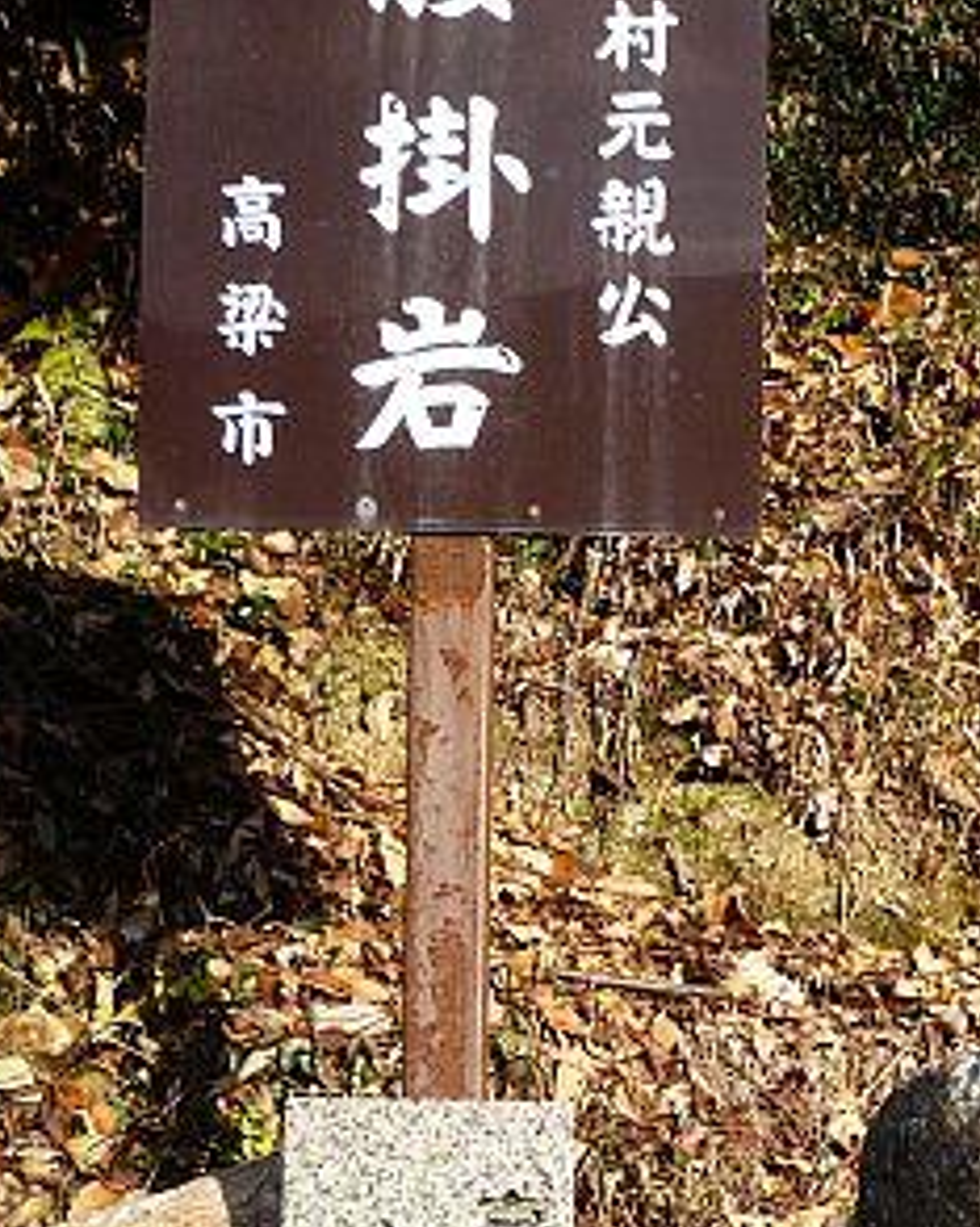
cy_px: 963
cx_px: 875
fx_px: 2323
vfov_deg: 29.0
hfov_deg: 23.2
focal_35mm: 64
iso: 100
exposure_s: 1/320
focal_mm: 5.2
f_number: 4
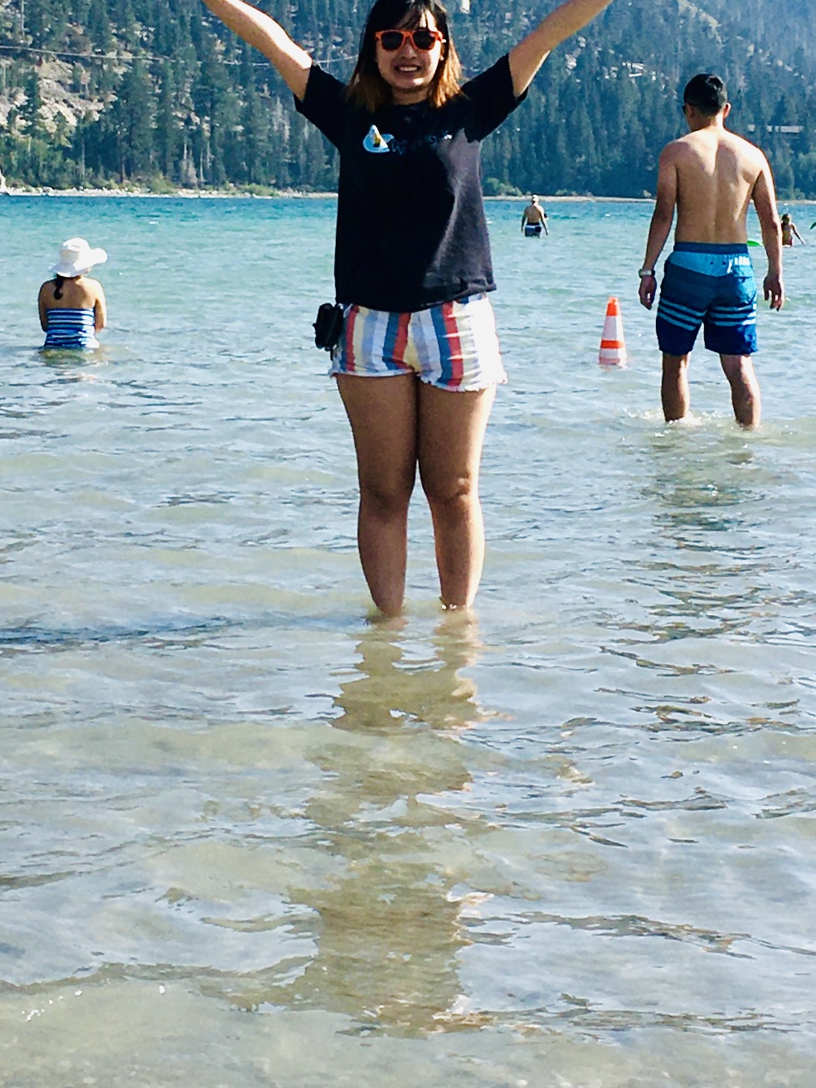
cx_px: 393
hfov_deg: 24.8
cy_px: 615
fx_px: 1854
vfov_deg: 32.7
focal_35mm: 59
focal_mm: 4.15
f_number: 2.2
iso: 25
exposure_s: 1/2079
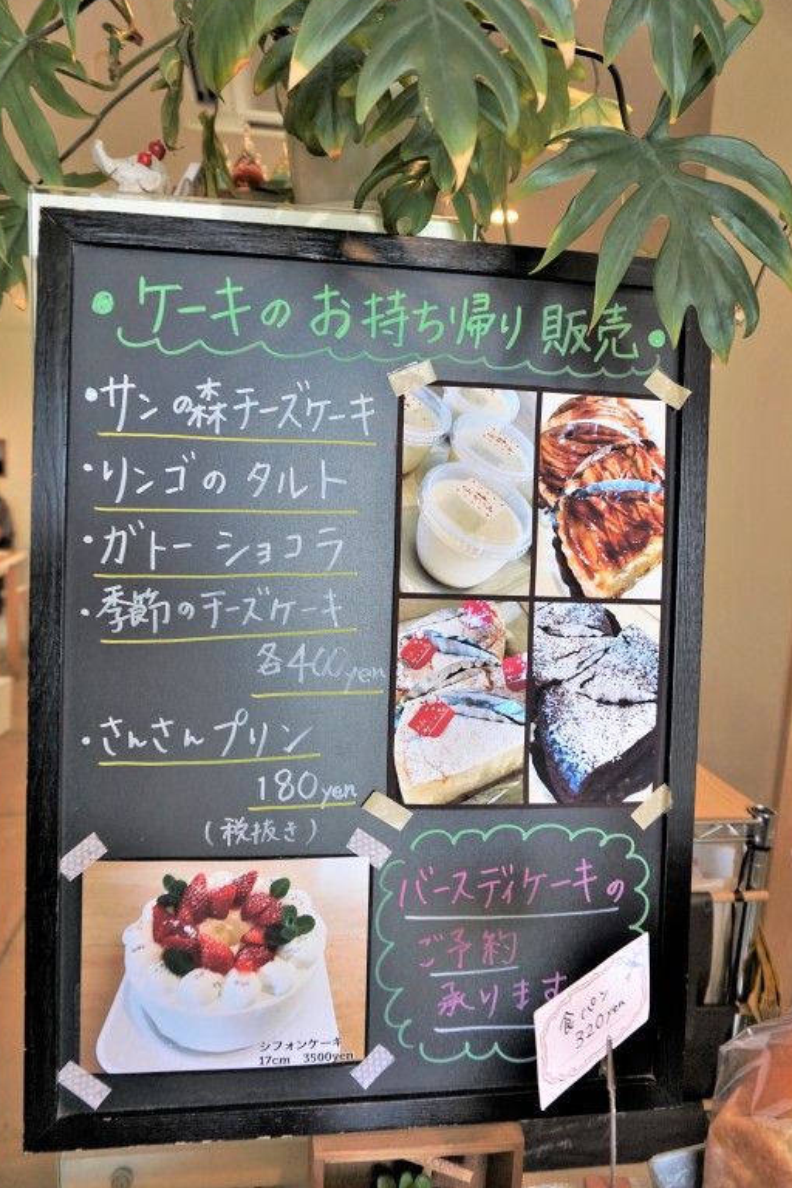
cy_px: 596
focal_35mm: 25
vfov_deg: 71.5
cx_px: 389
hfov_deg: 51.3
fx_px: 825
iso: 640
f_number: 4
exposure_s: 1/160
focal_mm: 16
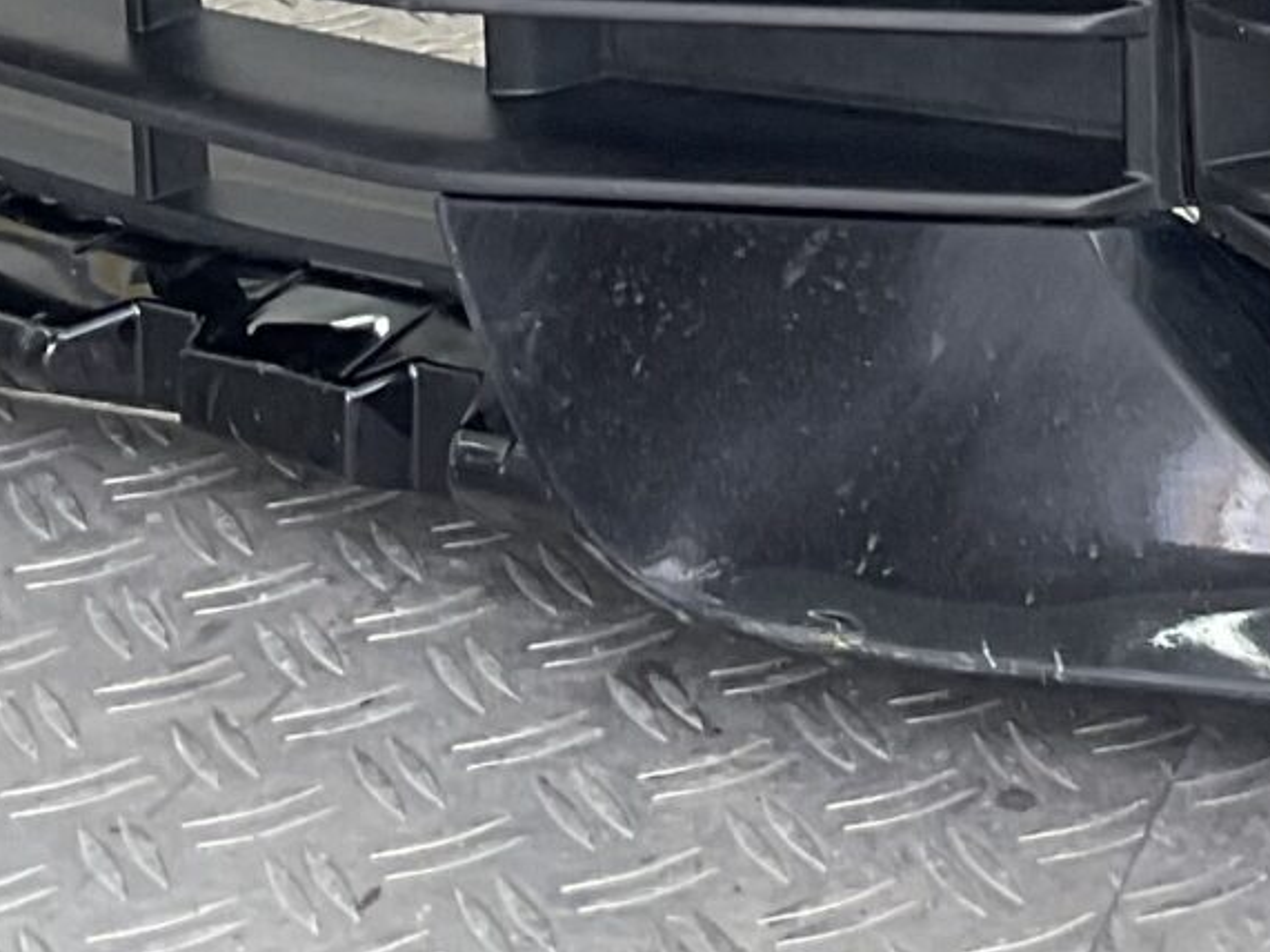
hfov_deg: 15.0
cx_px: 1125
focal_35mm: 130
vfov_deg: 10.4
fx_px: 4768
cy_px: -1039
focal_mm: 3
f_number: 1.8
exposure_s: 1/120
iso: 20
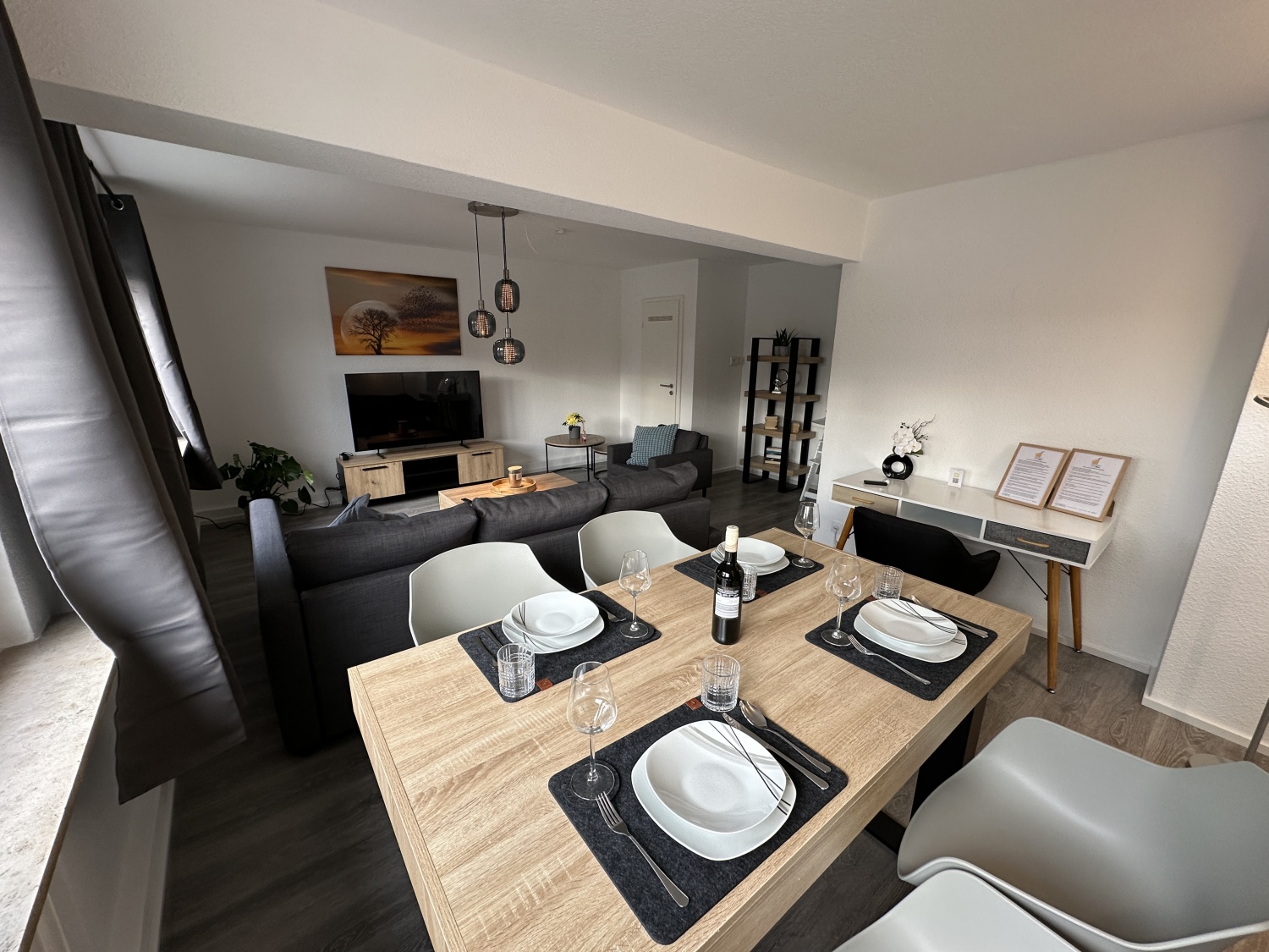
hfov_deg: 102.1
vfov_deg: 85.7
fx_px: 513
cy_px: 476
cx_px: 634
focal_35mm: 14
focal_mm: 2.22
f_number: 2.2
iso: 100
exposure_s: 1/99
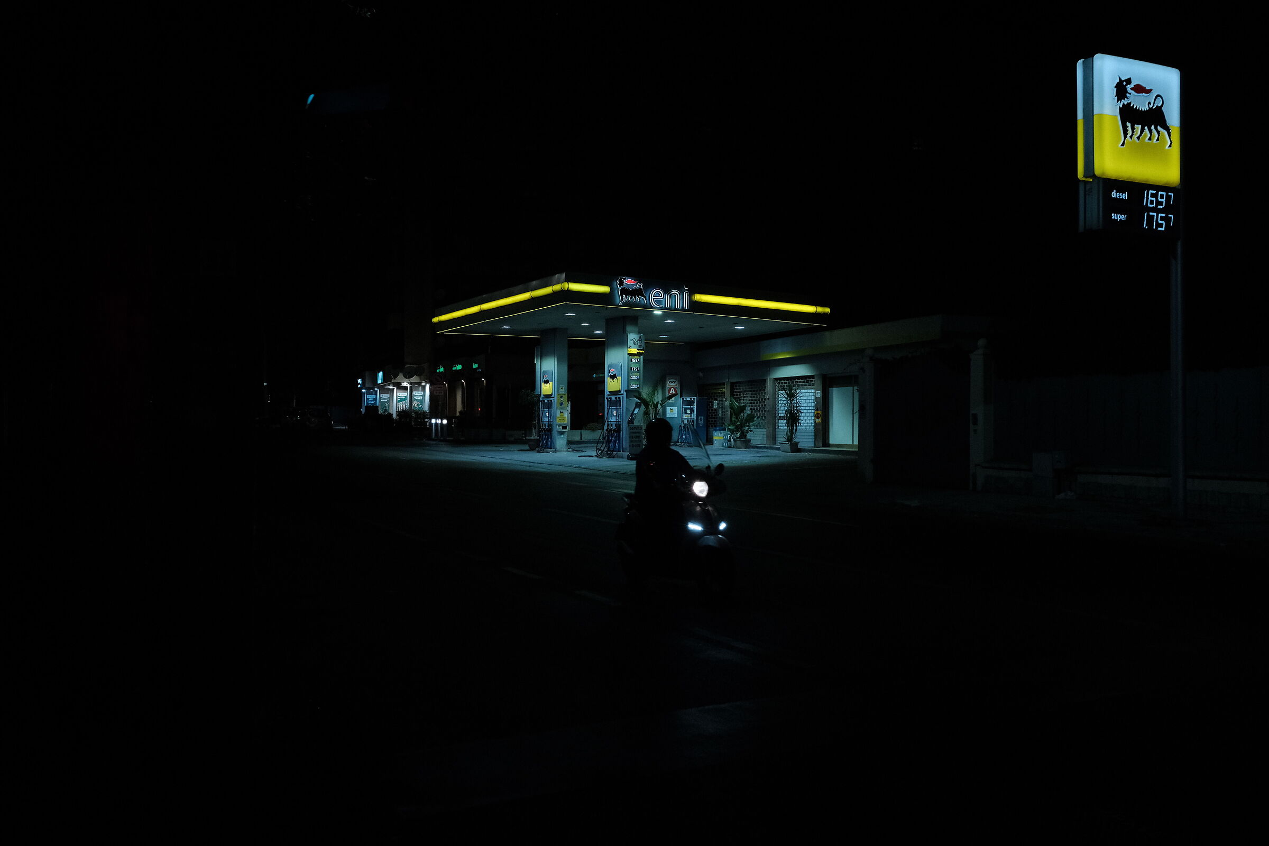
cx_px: 634
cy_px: 423
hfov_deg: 54.4
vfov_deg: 37.9
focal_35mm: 35
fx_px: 1234
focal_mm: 23
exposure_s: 1/125
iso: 1600
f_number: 4
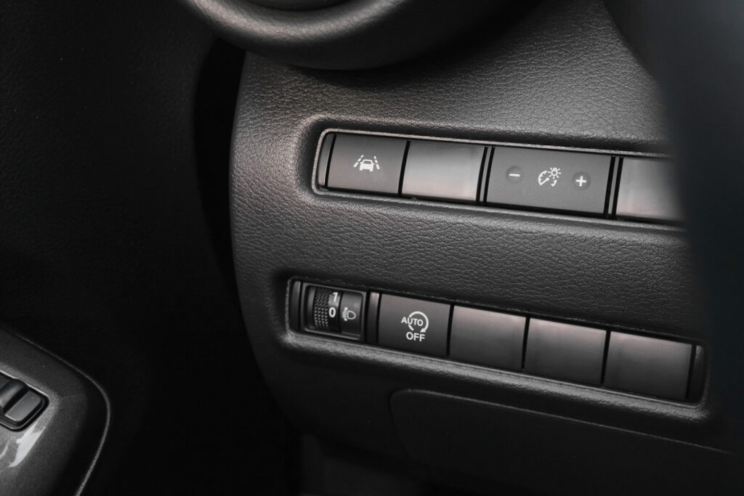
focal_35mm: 42
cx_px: 372
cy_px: 248
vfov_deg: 31.9
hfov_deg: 46.4
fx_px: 868
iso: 2000
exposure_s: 1/40
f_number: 7.1
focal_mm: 28
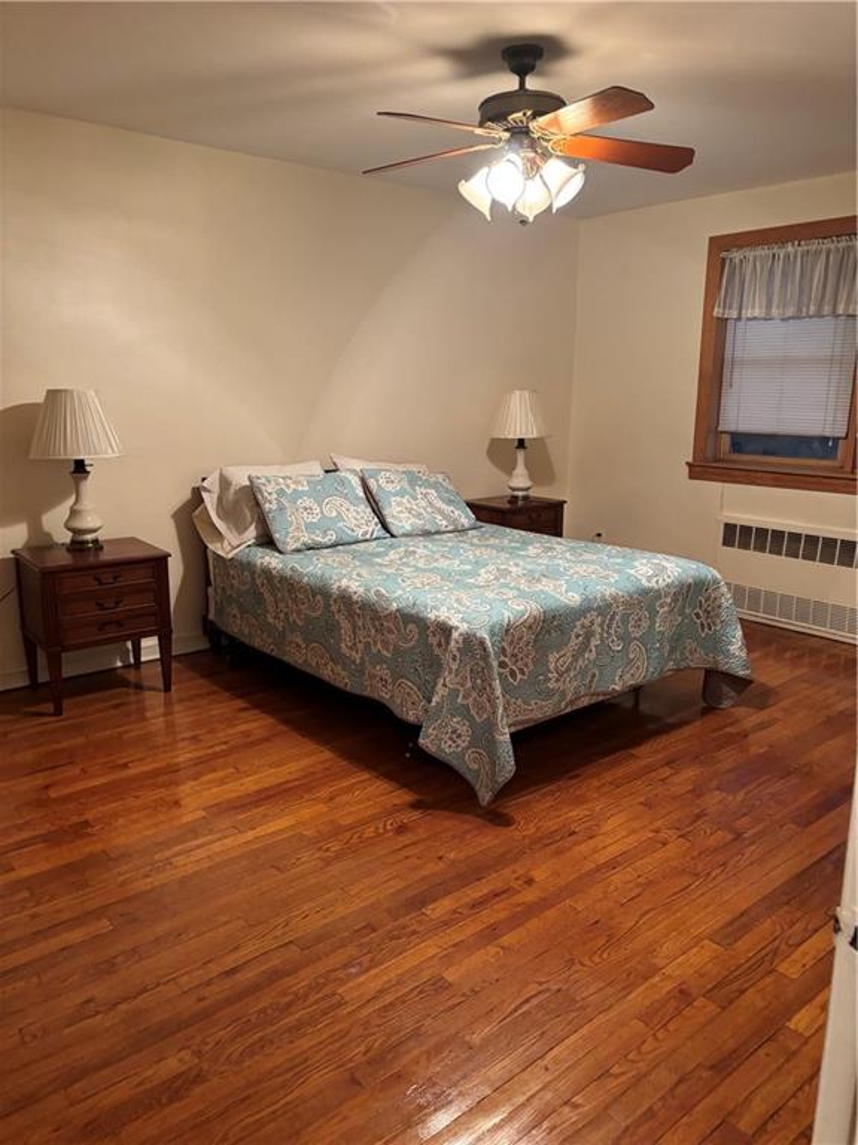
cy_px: 572
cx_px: 429
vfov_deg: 67.3
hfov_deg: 53.1
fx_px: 859
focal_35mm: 26
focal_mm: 5.96
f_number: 1.6
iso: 400
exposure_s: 1/40
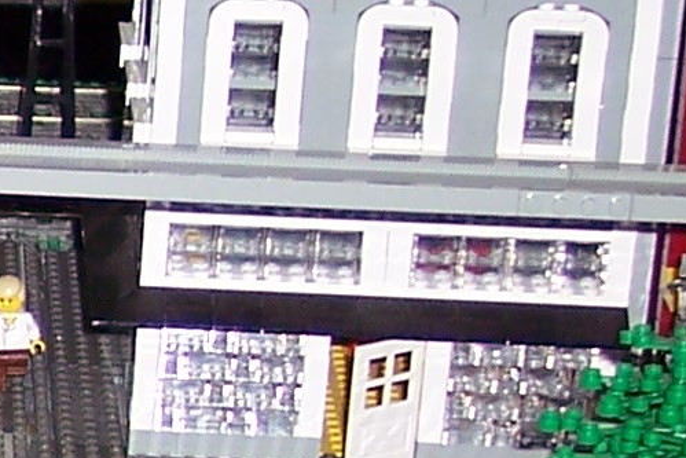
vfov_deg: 5.9
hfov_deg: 8.1
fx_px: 4422
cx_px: -1016
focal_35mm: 232
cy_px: 659
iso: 100
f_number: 2.8
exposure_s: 1/60
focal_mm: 8
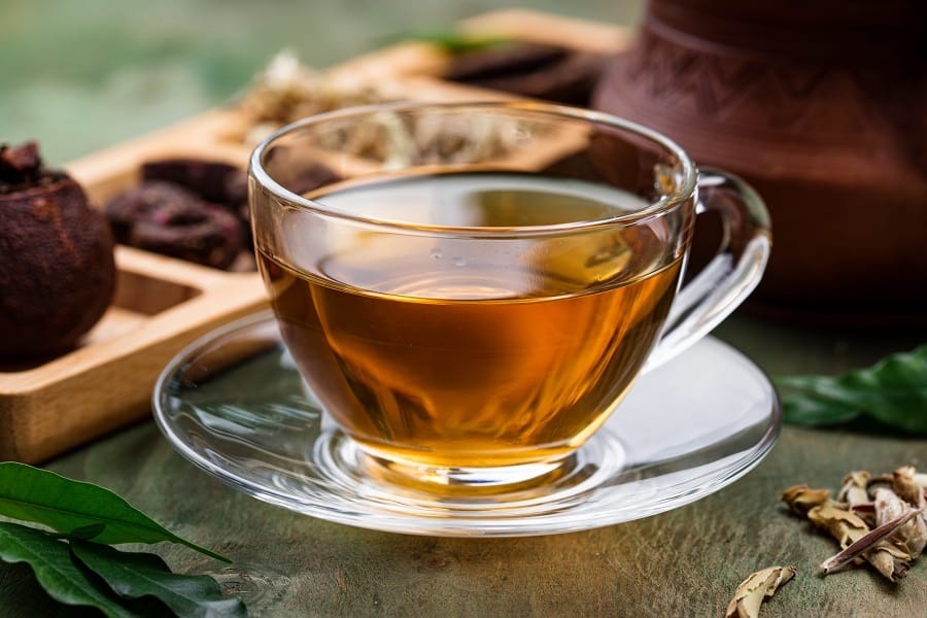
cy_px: 309
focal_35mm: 105
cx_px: 464
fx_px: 2704
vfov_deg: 13.0
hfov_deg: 19.5
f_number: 9
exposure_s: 1/100
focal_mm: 105
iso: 100
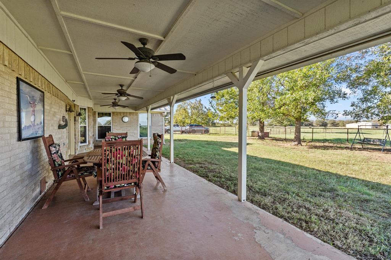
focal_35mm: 16
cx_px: 196
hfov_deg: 96.8
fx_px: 174
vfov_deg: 73.7
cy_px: 130
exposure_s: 1/160
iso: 400
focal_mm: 16
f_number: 8
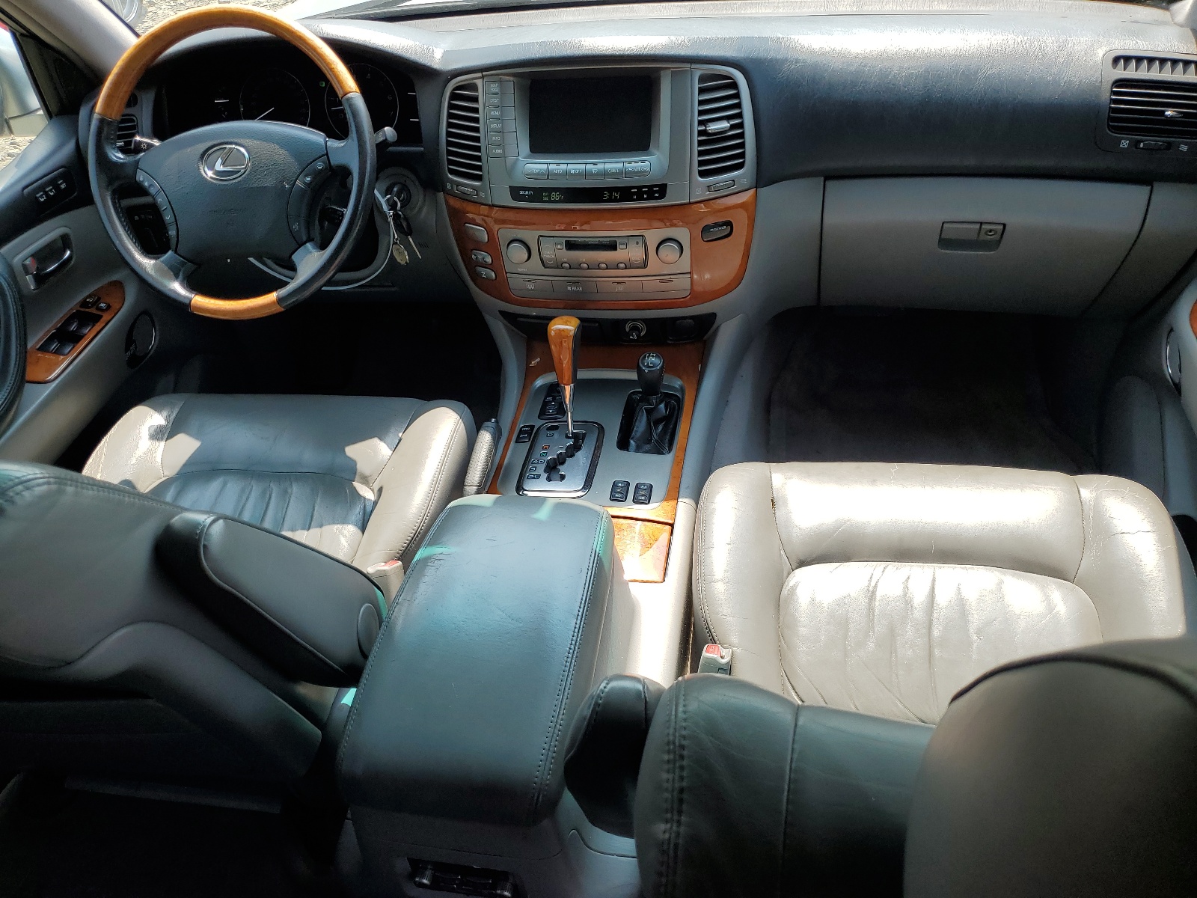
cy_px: 449
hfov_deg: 67.3
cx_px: 598
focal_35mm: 26
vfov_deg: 53.1
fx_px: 899
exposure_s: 1/833
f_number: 1.5
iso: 50
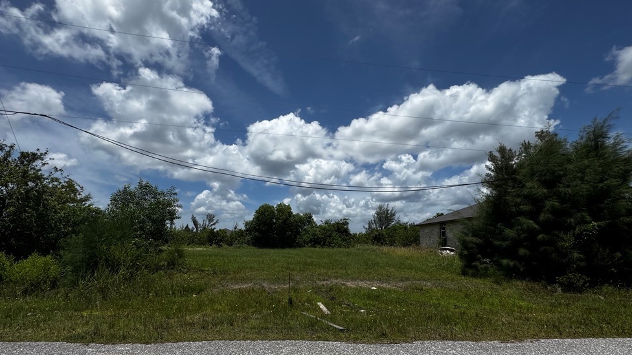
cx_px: 313
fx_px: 268
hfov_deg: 99.4
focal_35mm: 16
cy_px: 220
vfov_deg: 66.2
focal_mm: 2.22
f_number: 2.2
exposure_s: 1/3906
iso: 50
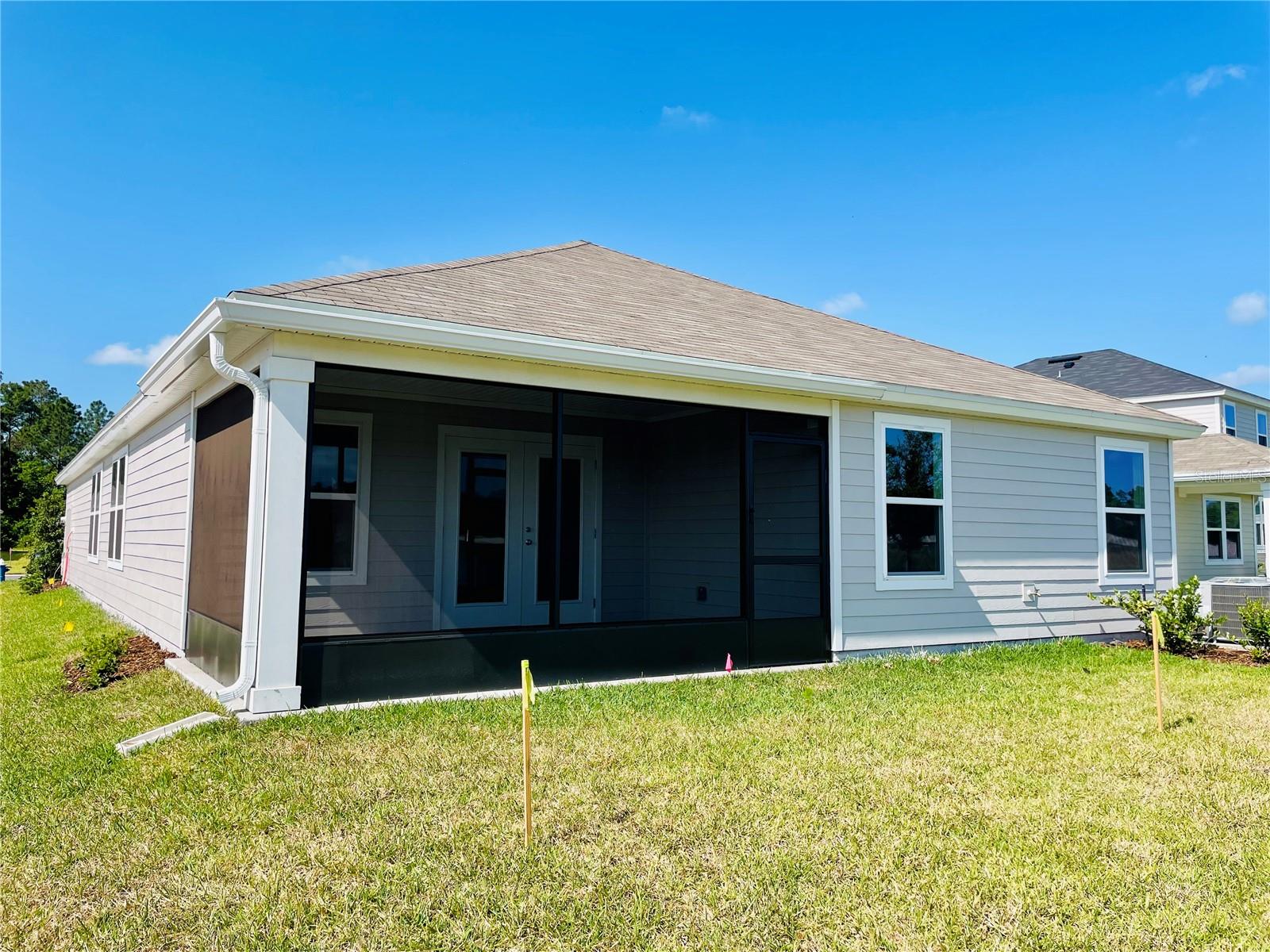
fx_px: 954
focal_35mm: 26
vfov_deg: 53.1
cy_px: 476
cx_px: 635
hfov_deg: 67.3
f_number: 1.6
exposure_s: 1/3205
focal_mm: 4.2
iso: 32
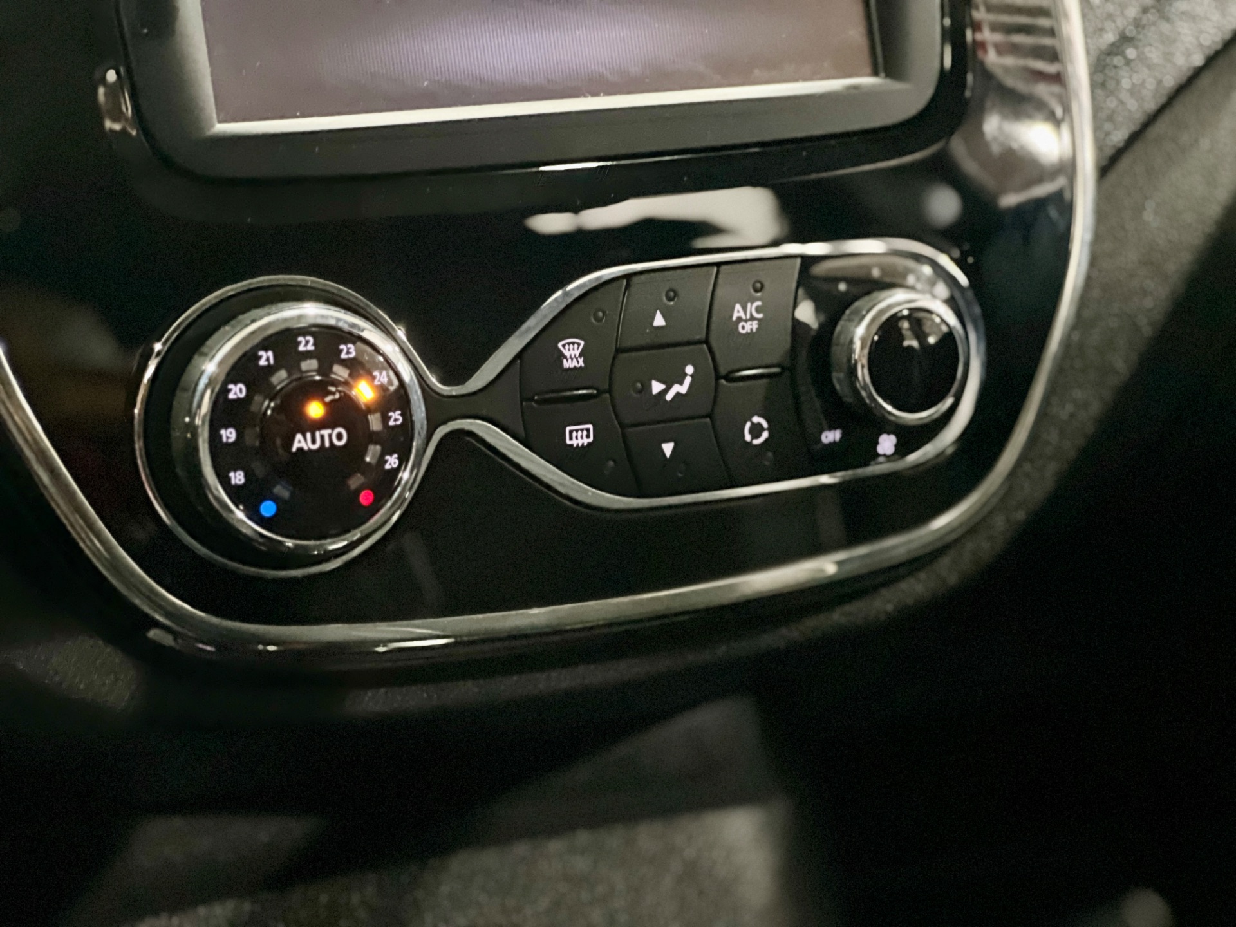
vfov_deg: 19.1
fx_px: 2749
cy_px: 464
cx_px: 618
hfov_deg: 25.3
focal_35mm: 77
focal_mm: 9
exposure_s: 1/15
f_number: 2.8
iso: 2000
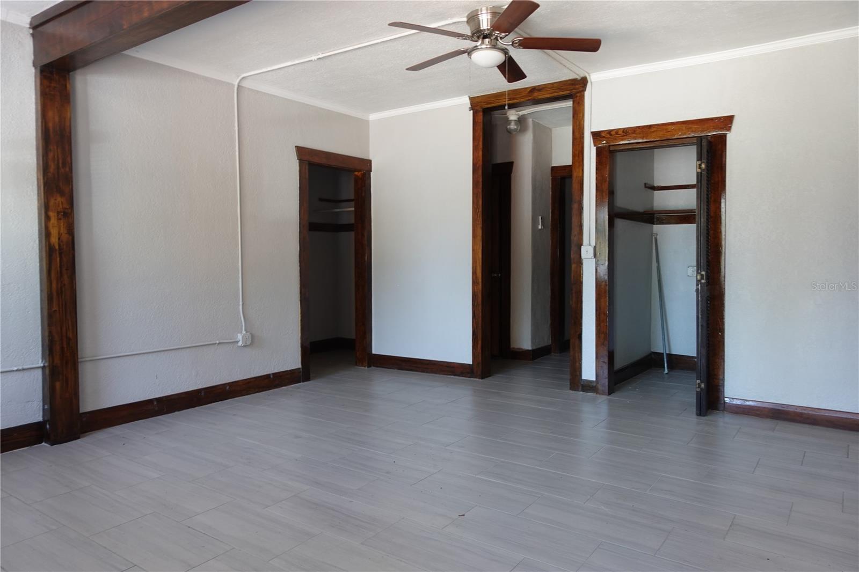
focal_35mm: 24
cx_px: 430
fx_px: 573
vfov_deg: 53.1
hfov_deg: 73.8
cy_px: 286
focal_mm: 9.4
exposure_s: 1/30
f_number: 2
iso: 125
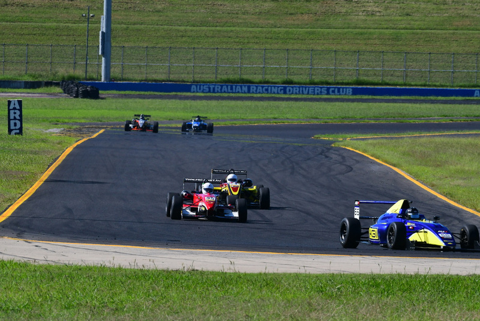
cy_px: 160
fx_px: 6402
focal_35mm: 480
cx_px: 240
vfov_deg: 2.9
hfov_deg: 4.3
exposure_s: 1/640
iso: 500
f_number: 13
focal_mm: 320
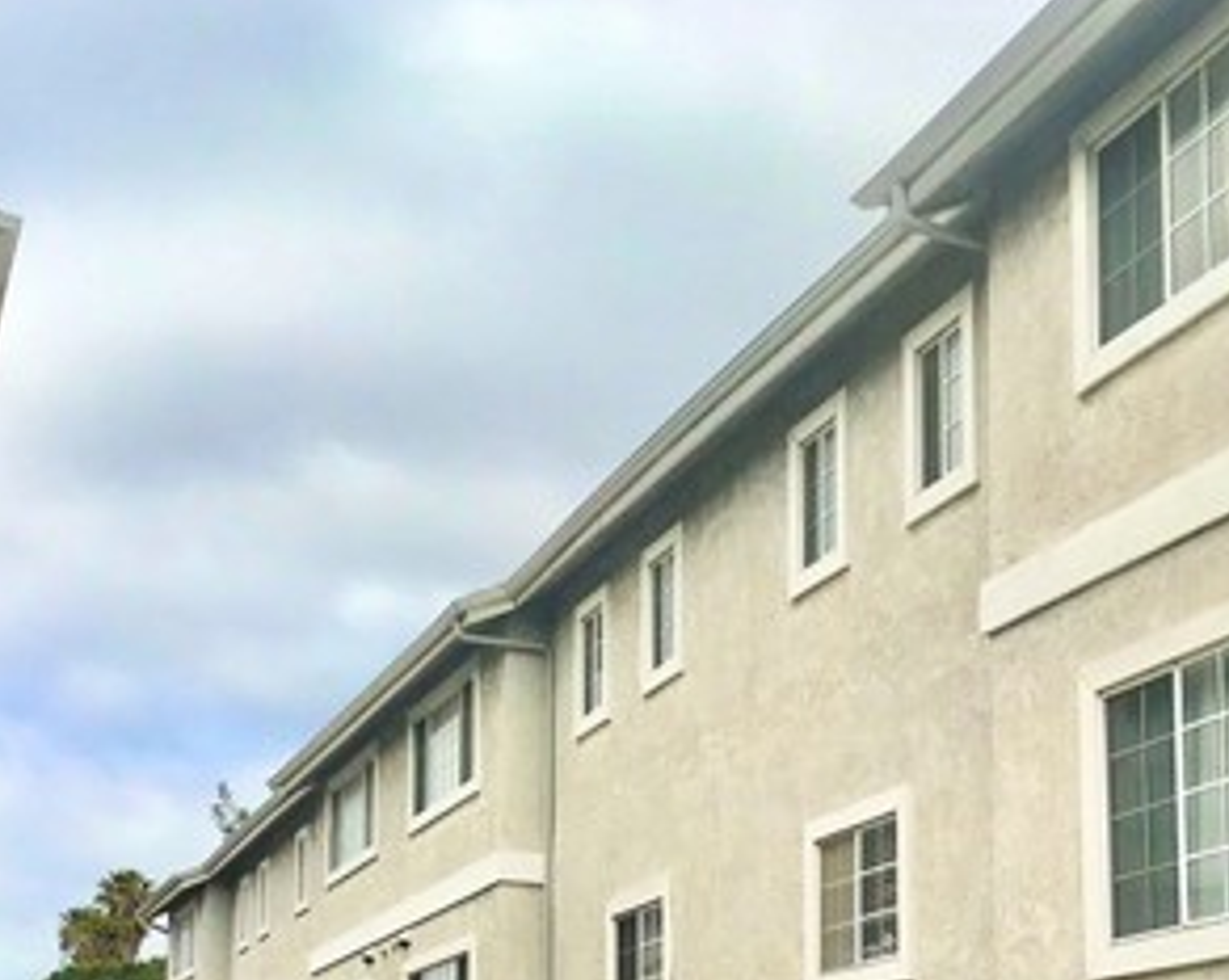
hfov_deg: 31.5
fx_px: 2180
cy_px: 930
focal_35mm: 60
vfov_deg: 24.4
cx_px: 598
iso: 20
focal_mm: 3.99
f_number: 1.8
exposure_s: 1/3300
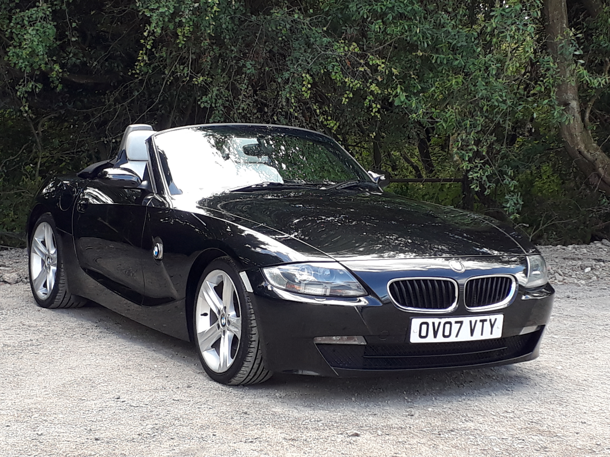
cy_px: 228
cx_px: 305
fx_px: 476
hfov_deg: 65.3
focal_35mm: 27
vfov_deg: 51.4
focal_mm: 3.6
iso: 40
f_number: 1.9
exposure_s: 1/140
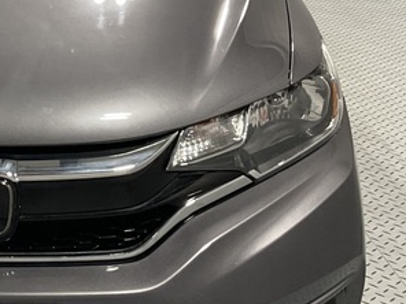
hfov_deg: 19.6
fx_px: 1102
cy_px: 93
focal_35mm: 94
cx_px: -80
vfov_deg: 15.7
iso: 64
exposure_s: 1/50
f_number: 1.8
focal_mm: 3
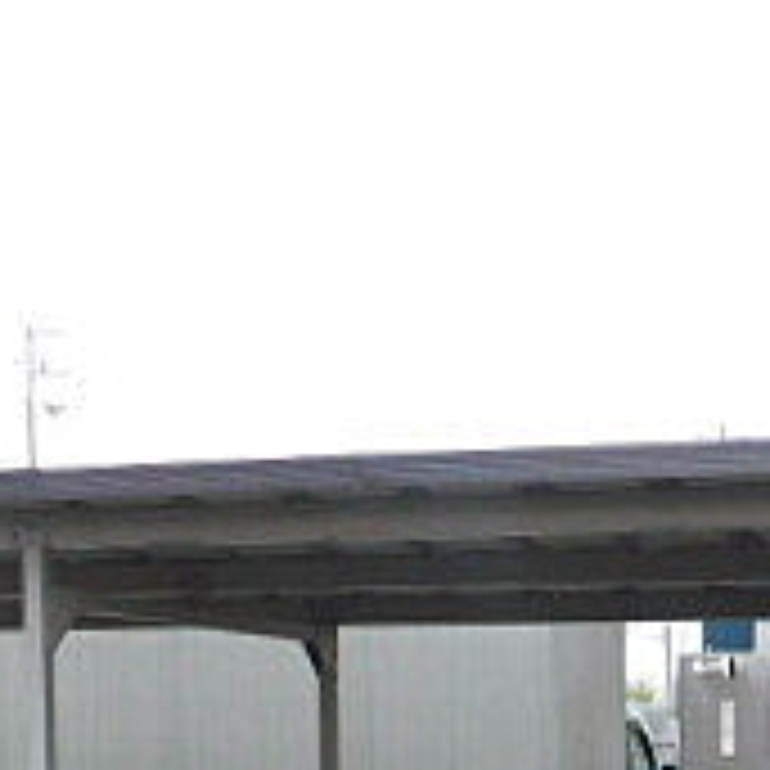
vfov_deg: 20.8
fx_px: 1913
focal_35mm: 76
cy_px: 995
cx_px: 770
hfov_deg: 21.9
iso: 125
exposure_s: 1/500
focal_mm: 4
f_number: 3
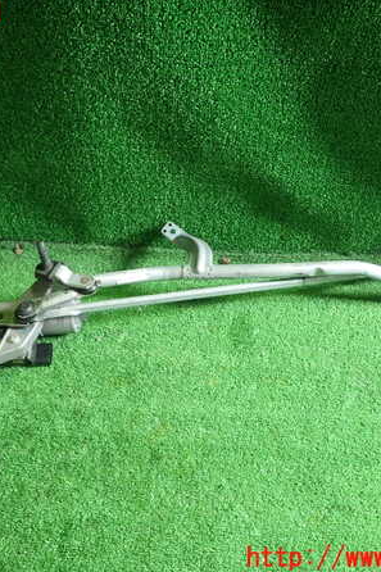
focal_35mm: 35
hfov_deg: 37.7
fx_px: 556
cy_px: 286
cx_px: 151
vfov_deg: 54.5
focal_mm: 4.5
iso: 200
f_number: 2
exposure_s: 1/30
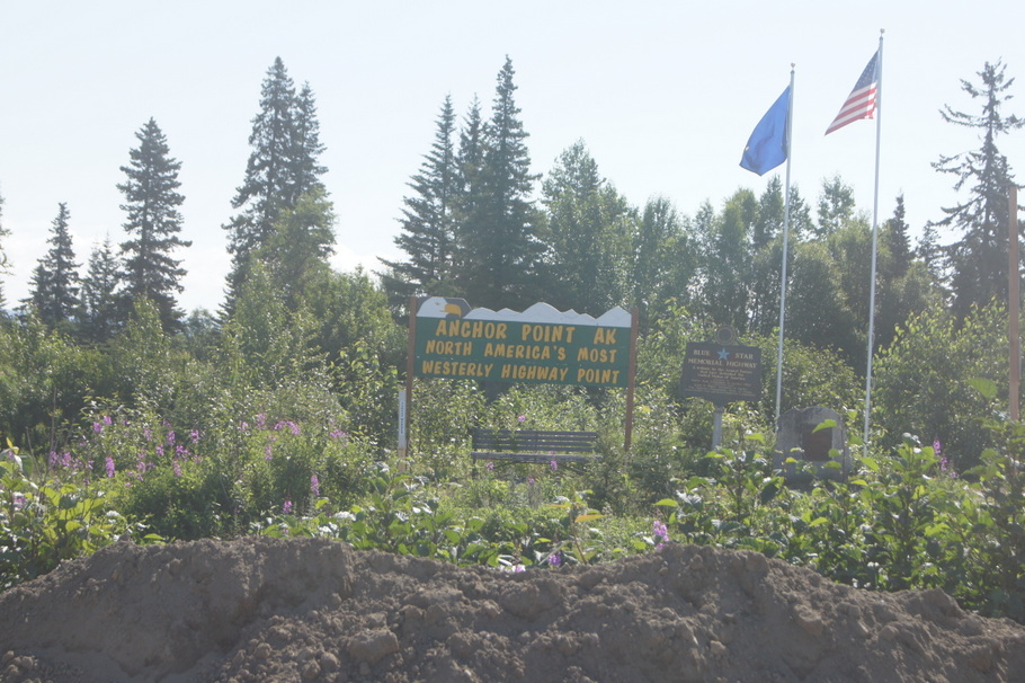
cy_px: 342
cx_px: 512
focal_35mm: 82
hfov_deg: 24.6
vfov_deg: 16.5
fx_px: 2348
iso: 200
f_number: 9
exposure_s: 1/400
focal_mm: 55
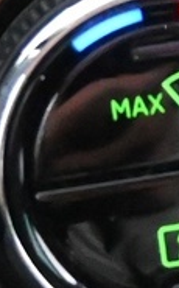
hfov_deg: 3.7
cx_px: 752
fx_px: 2576
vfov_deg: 6.4
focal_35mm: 329
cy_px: -26
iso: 11400
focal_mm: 24.5
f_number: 4.2
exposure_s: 1/40
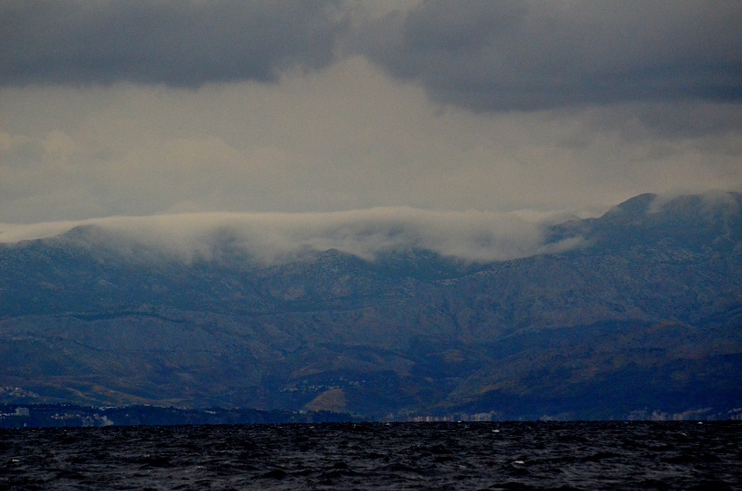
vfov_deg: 5.5
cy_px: 246
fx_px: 5089
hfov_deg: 8.3
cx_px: 371
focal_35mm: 248
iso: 5000
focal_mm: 165
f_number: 5
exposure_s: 1/4000
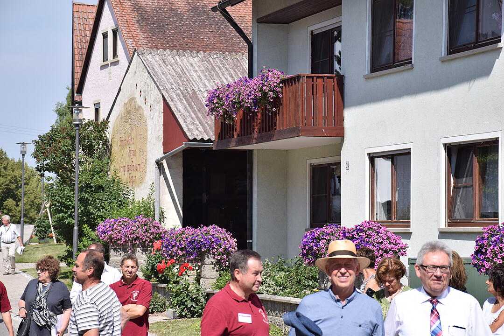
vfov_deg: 10.2
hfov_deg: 15.2
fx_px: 1890
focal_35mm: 135
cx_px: 252
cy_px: 168
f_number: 9
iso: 400
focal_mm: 90
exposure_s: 1/1250
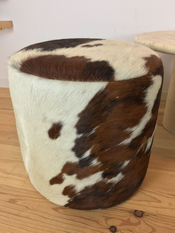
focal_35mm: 29
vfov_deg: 61.7
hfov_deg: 48.2
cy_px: 116
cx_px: 88
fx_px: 195
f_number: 2.2
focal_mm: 4.15
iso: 64
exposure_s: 1/33
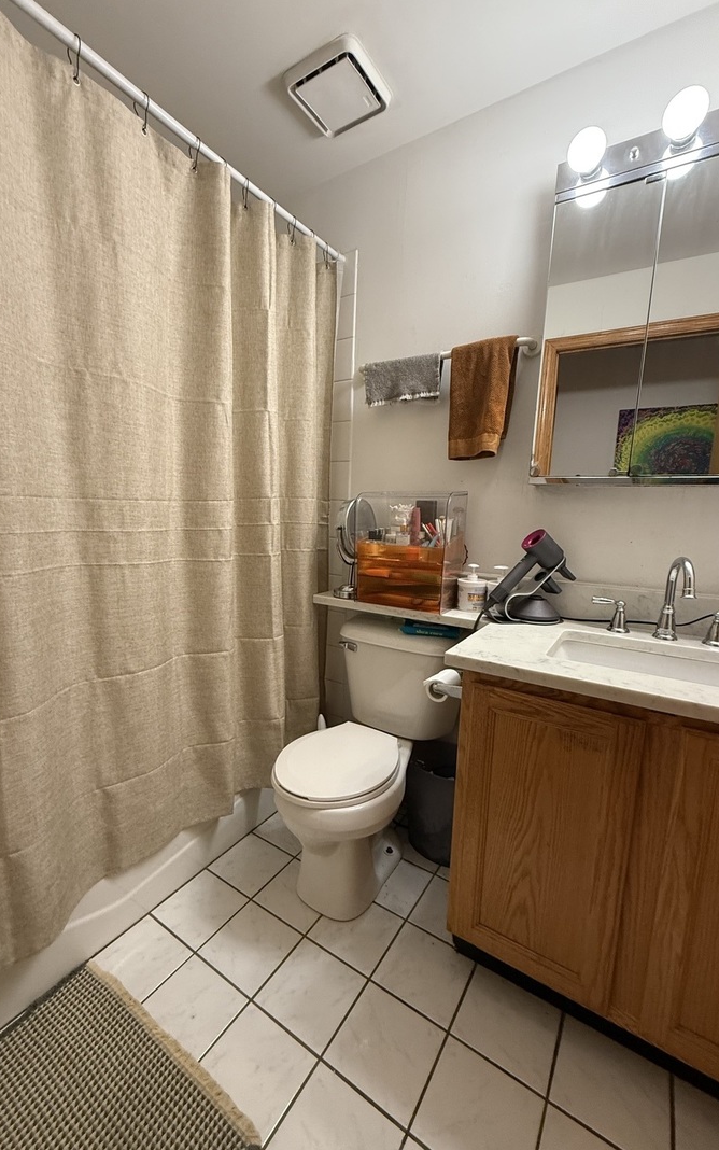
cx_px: 336
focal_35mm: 15
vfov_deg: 101.4
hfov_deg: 74.7
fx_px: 470
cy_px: 578
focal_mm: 2.22
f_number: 2.2
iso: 320
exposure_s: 1/60
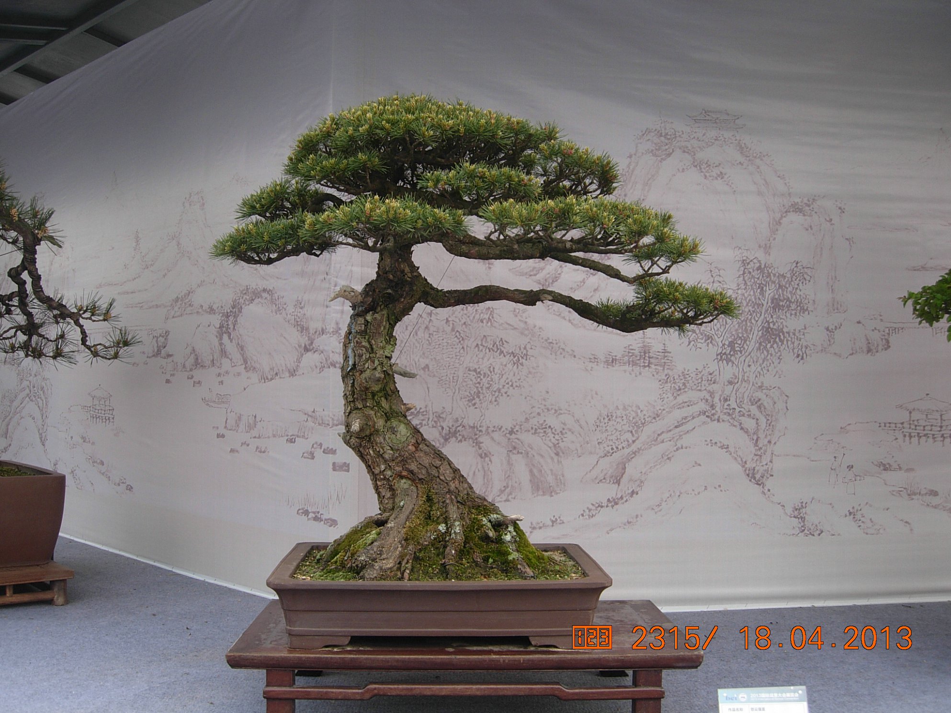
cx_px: 476
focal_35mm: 36
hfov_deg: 51.4
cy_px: 356
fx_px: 989
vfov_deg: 39.6
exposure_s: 1/148
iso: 50
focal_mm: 7.5
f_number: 3.8
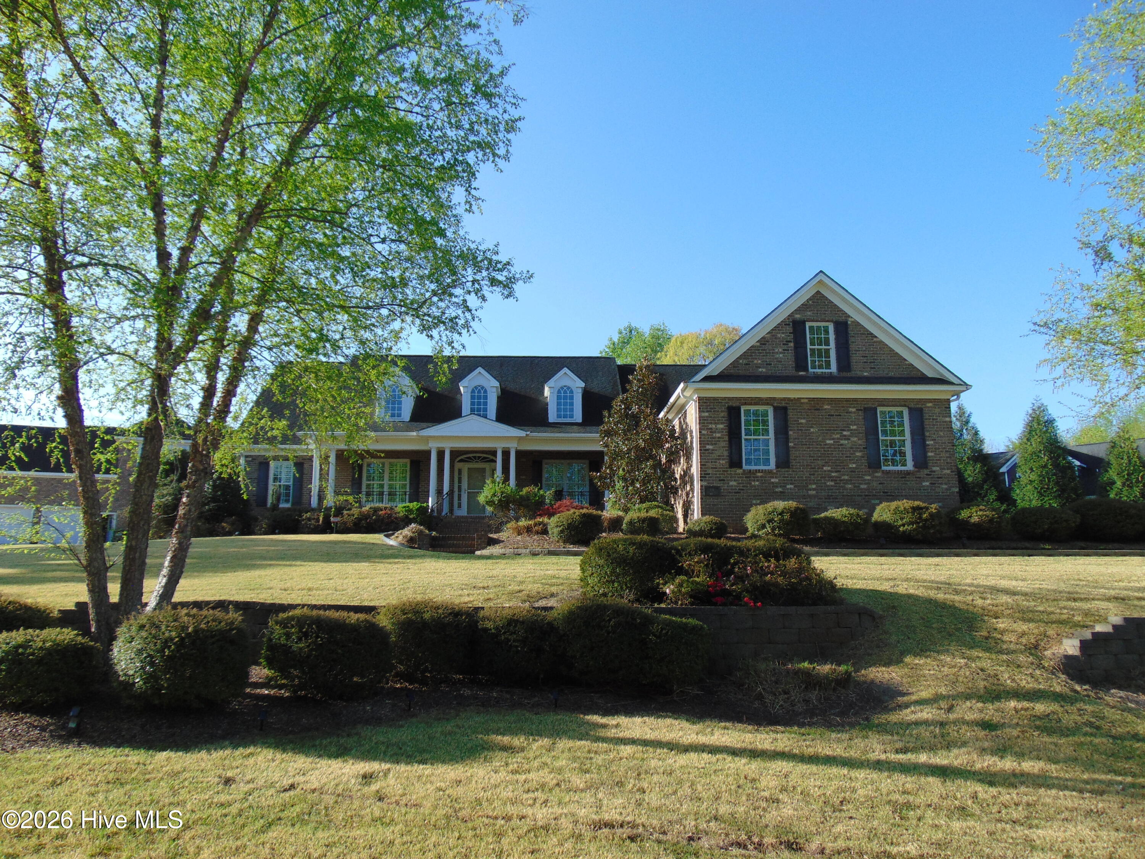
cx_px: 572
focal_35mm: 25
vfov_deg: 54.9
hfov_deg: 69.4
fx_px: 827
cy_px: 430
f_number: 3
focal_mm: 4.5
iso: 80
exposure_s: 1/800
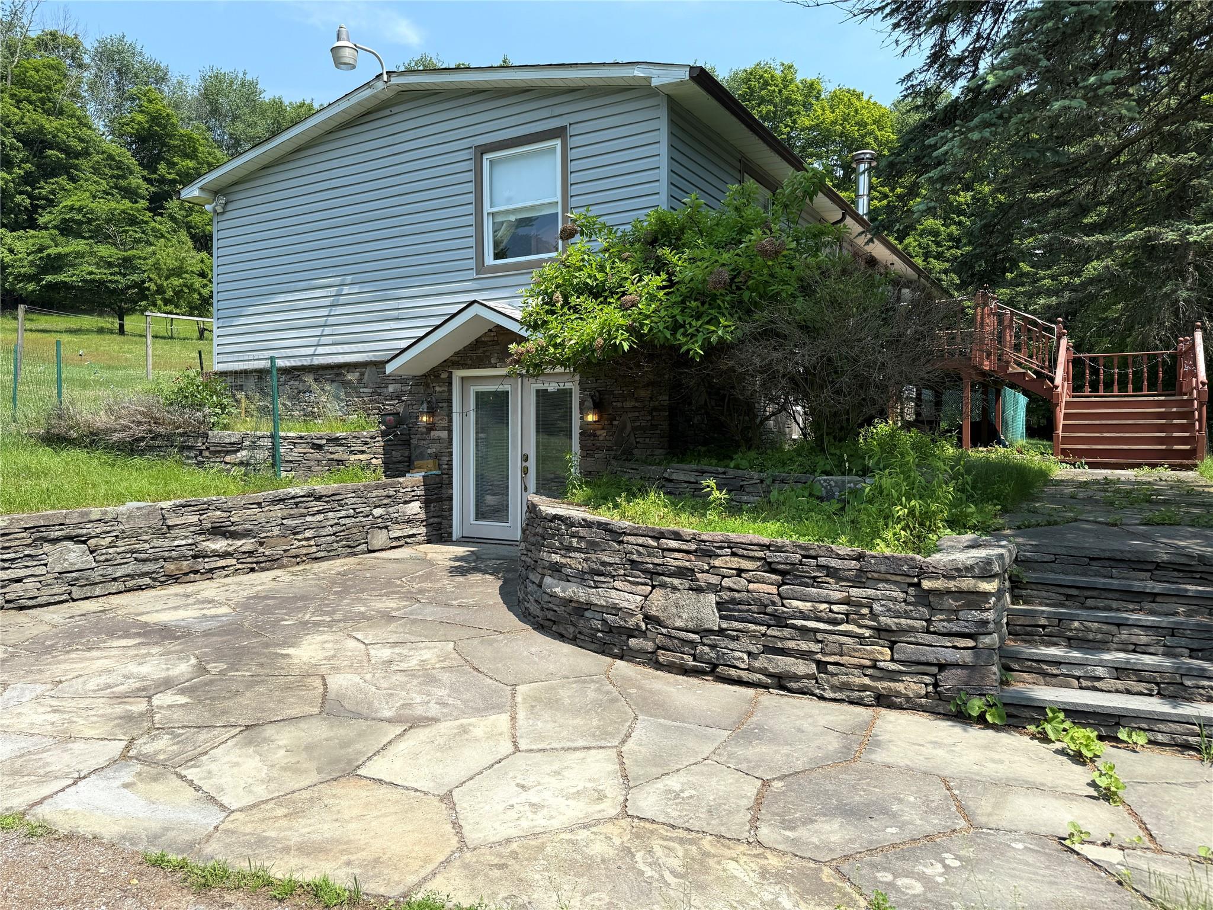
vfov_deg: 56.8
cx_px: 606
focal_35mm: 24
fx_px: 841
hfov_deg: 71.6
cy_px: 455
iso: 80
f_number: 1.78
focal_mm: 6.76
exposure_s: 1/2703
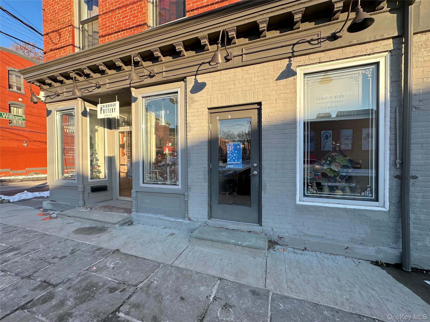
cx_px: 215
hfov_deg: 102.1
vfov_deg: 85.7
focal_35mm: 14
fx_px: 174
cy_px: 161
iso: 40
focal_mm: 2.22
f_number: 2.2
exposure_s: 1/567
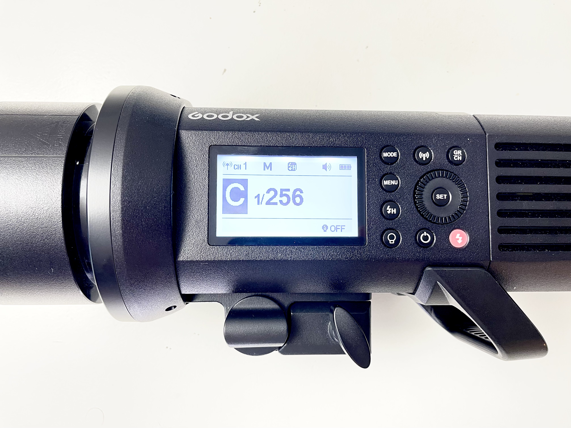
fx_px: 412
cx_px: 286
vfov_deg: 54.9
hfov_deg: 69.4
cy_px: 214
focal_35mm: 25
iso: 160
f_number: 1.6
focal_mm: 5.1
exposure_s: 1/50
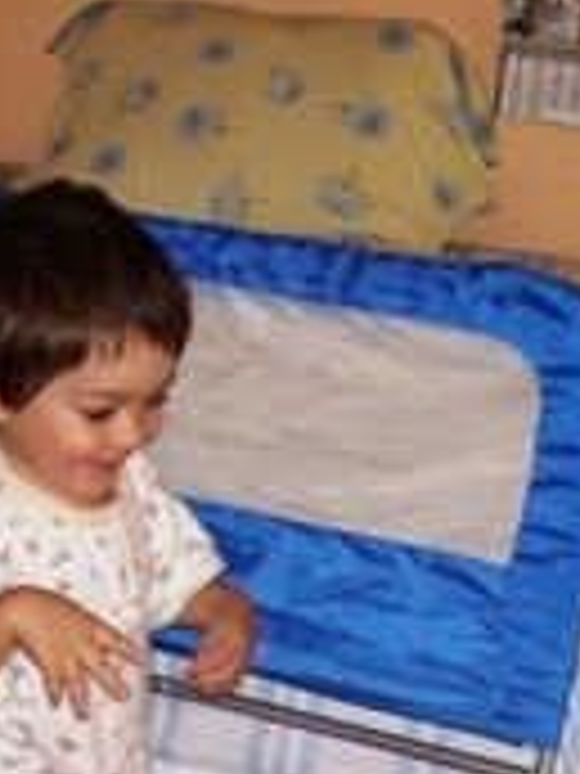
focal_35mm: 99
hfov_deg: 14.9
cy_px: 846
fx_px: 2212
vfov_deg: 19.1
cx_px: 234
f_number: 3.3
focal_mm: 6.3
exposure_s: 1/40
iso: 160
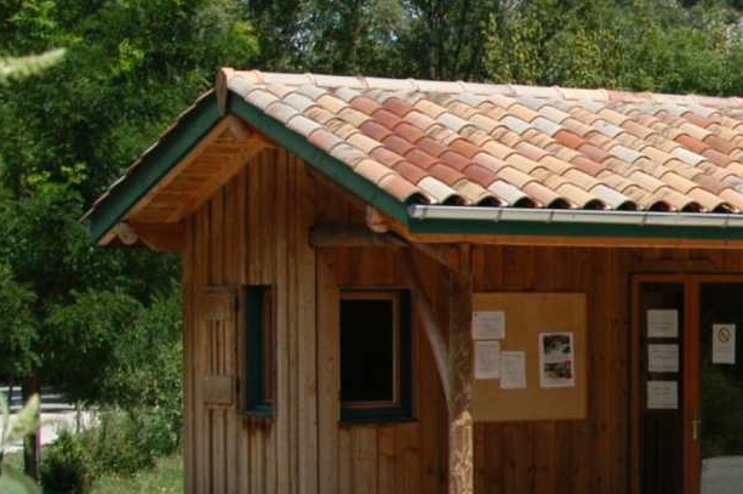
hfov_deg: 15.7
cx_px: 1048
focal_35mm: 122
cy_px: 363
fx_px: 2515
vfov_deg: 11.2
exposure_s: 1/320
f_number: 9
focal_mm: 24
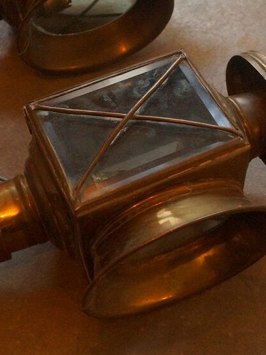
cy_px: 179
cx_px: 156
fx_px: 625
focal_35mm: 61
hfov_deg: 24.0
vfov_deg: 31.7
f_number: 6.3
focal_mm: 24
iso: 3200
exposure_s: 1/30
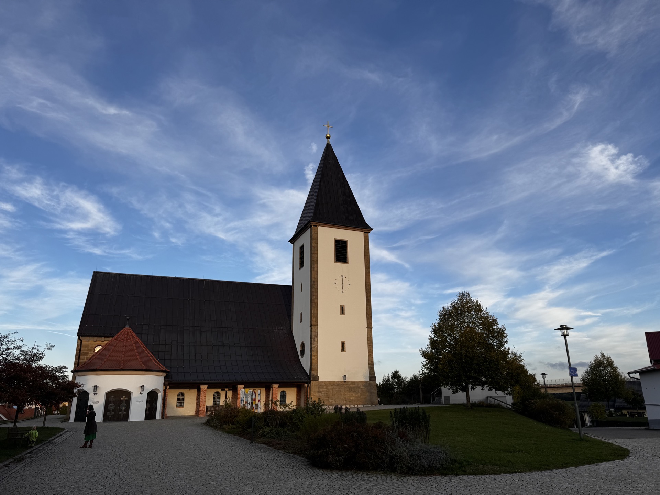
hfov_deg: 71.6
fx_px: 458
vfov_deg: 56.8
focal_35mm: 24
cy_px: 248
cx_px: 330
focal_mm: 6.76
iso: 80
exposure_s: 1/2105
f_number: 1.78
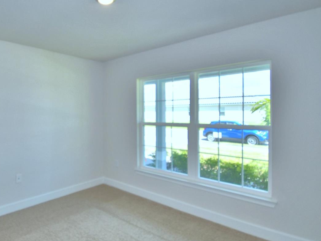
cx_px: 108
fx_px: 204
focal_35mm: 22
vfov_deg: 61.1
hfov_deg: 74.2
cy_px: 114
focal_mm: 10
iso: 100
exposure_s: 1/100
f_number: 4.5
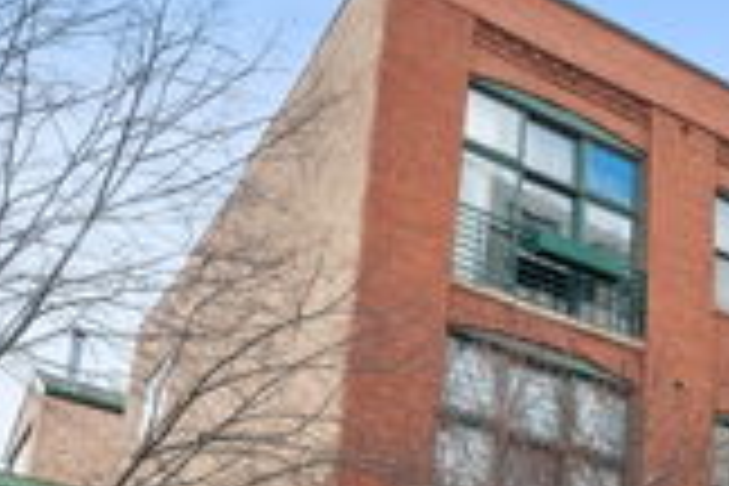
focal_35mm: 65
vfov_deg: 19.8
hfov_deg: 29.1
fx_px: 1316
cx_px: 720
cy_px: 558
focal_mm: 22
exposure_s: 1/800
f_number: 7.1
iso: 320
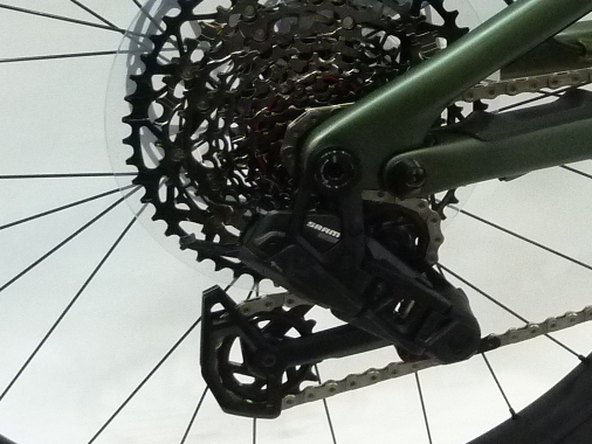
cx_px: 489
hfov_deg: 24.2
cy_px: 129
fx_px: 1352
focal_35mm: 79
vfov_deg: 18.6
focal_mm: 4.1
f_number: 3.3
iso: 400
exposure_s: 1/20
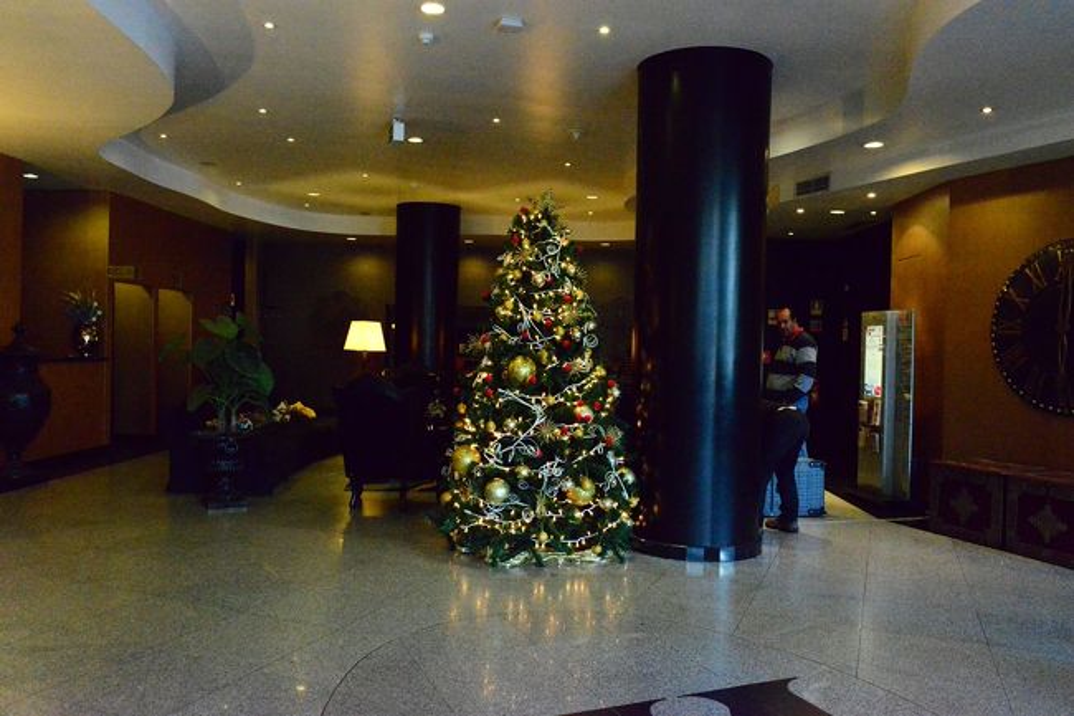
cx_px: 537
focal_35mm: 29
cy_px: 358
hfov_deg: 63.7
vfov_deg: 44.9
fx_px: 865
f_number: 8
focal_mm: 29
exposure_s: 1/180
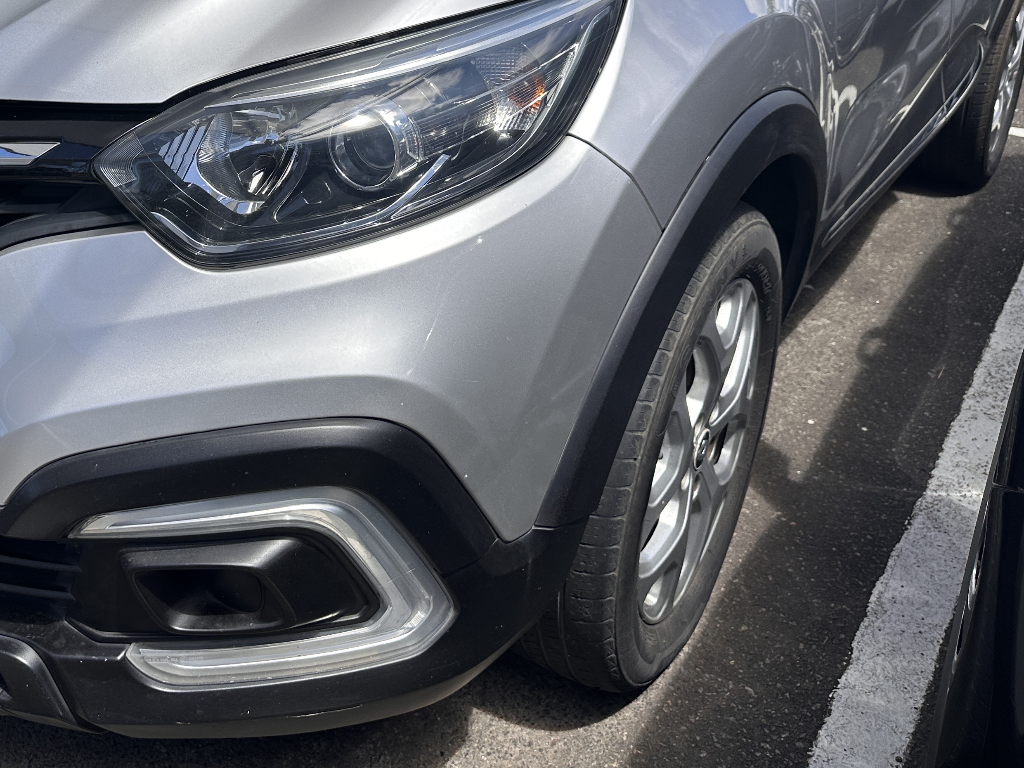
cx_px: 258
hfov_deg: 46.2
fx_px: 1154
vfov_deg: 35.7
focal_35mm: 39
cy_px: 158
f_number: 1.78
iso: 80
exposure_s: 1/2299
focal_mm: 6.86
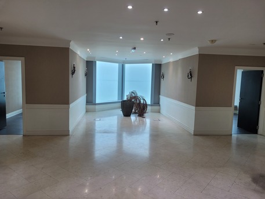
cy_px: 100
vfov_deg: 53.1
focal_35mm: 26
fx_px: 199
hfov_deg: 67.3
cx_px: 132
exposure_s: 1/100
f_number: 1.8
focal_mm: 5.4
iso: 50
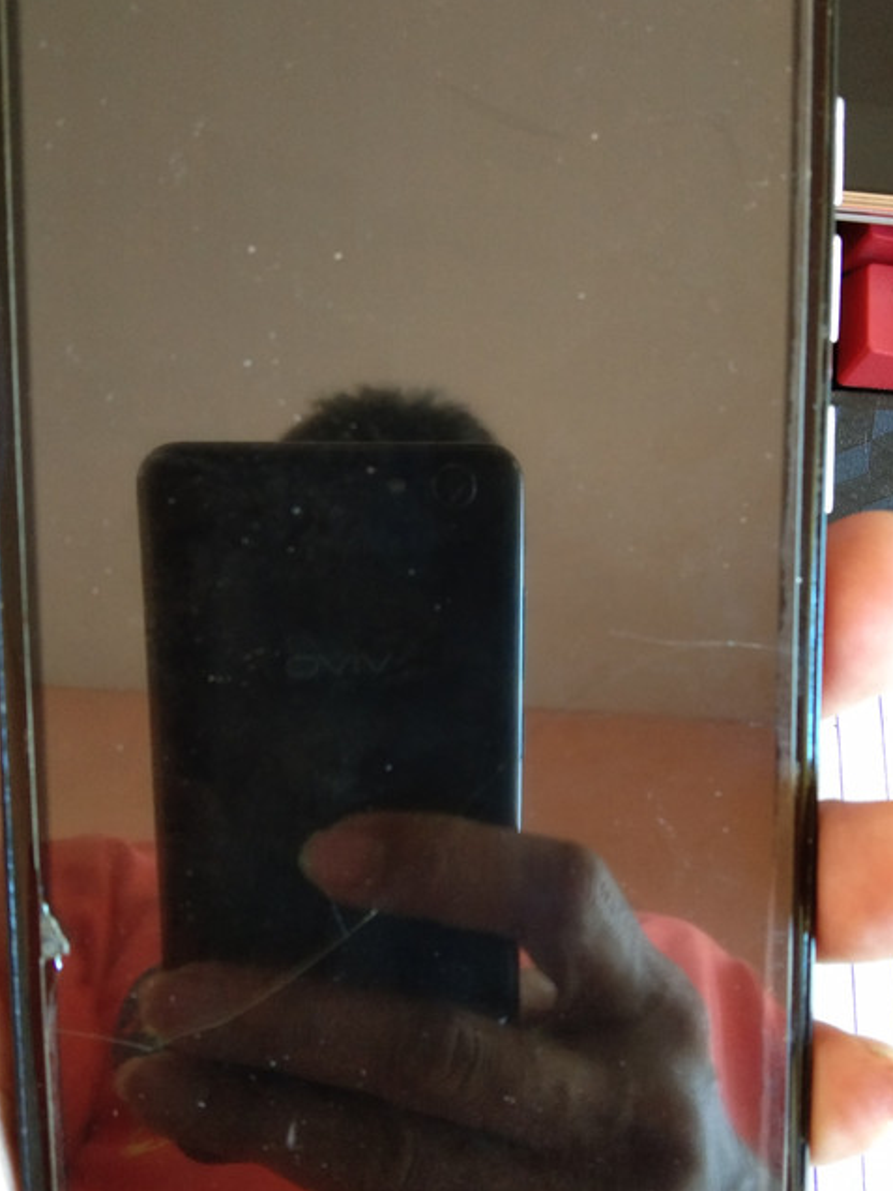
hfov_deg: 36.7
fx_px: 1341
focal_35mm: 39
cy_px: 609
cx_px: 535
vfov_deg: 47.9
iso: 500
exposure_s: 1/14.3
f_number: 2
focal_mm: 3.69
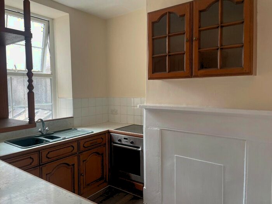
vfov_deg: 53.1
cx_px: 136
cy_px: 102
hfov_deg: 67.3
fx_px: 204
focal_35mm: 26
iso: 125
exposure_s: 1/104
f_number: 1.6
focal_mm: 4.2
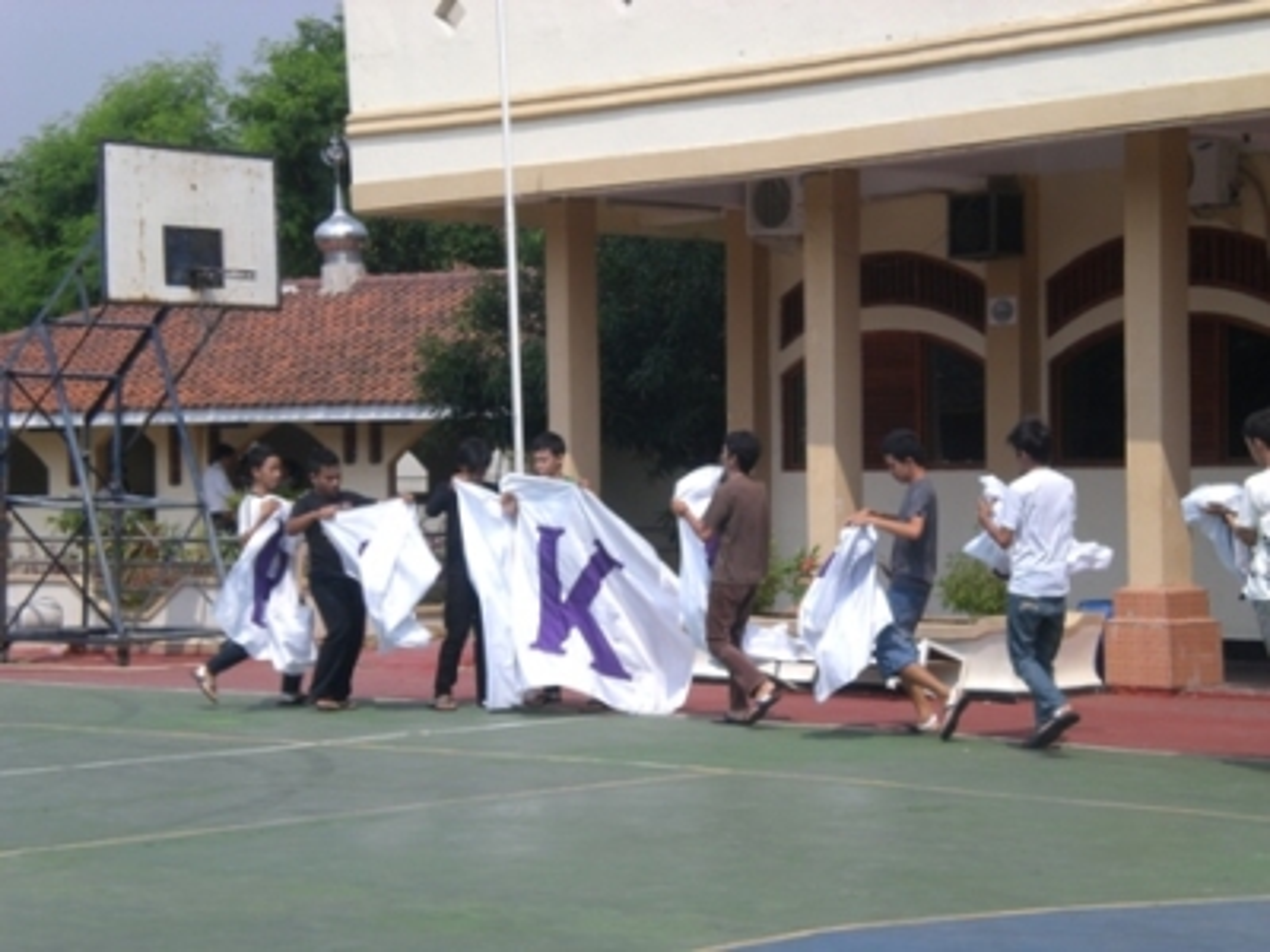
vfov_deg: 17.0
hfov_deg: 22.5
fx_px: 3192
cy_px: 476
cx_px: 635
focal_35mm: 87
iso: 50
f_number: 5
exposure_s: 1/400
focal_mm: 14.49
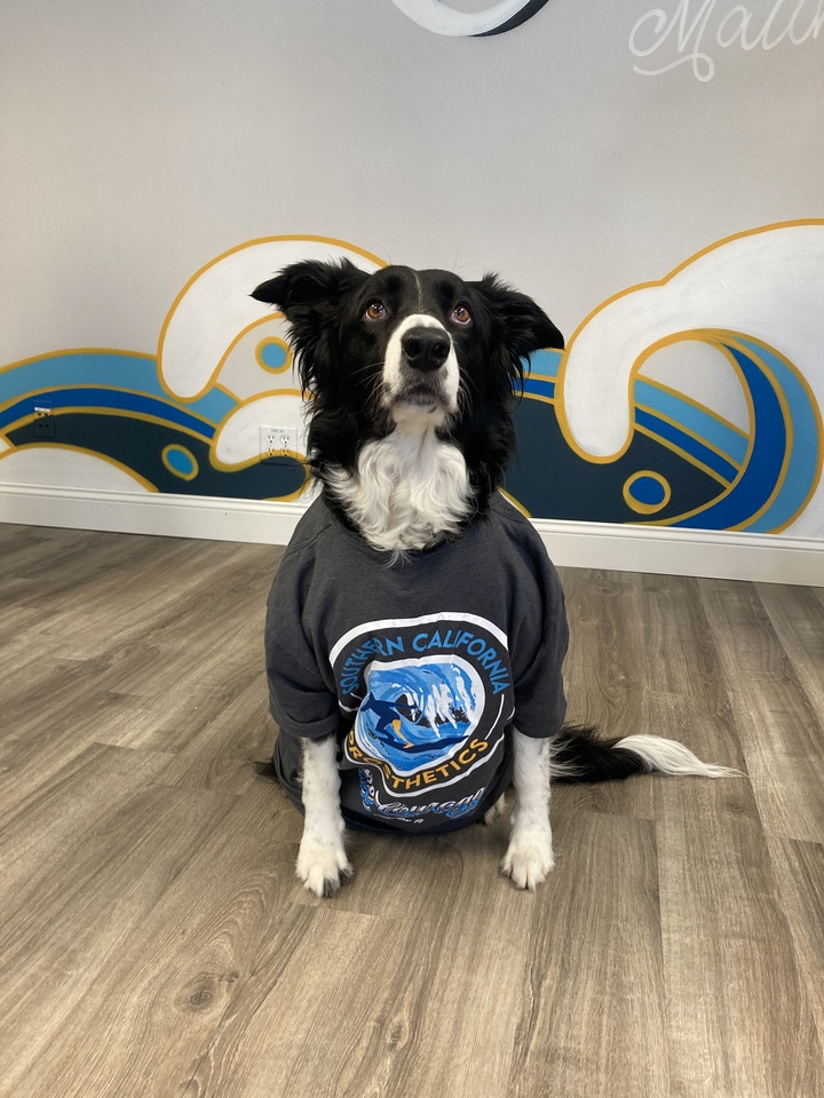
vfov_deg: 63.4
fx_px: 889
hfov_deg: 49.7
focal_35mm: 28
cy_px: 549
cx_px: 412
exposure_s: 1/43
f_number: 1.8
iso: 80
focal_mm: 3.99
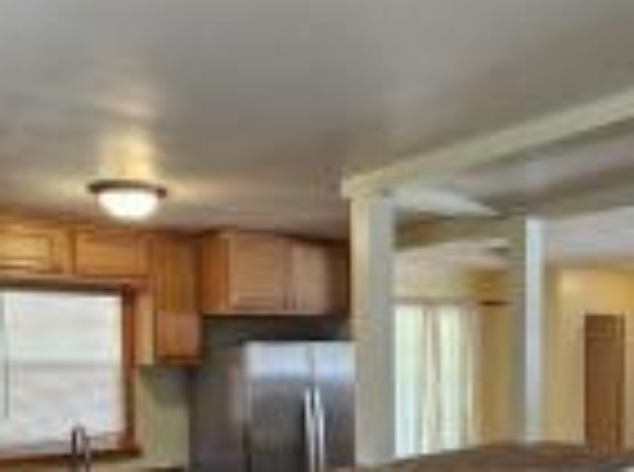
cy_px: 409
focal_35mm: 37
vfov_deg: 36.5
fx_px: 676
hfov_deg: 50.2
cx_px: 346
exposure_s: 1/77
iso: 250
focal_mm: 2.2
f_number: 2.2
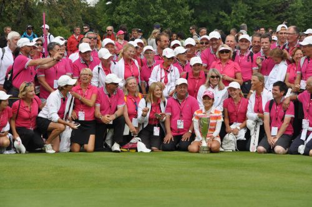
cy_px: 104
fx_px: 1104
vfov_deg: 10.7
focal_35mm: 128
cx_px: 156
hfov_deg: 16.1
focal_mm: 85
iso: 200
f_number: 8
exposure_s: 1/250
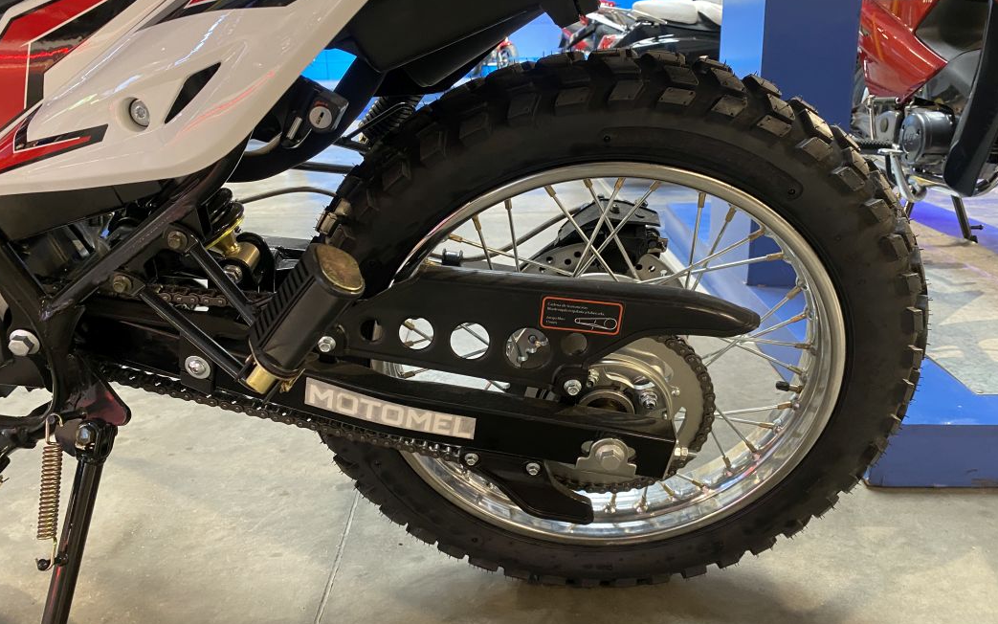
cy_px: 297
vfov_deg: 44.5
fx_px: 762
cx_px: 499
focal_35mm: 28
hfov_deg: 66.5
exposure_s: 1/50
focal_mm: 4.25
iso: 320
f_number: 1.8
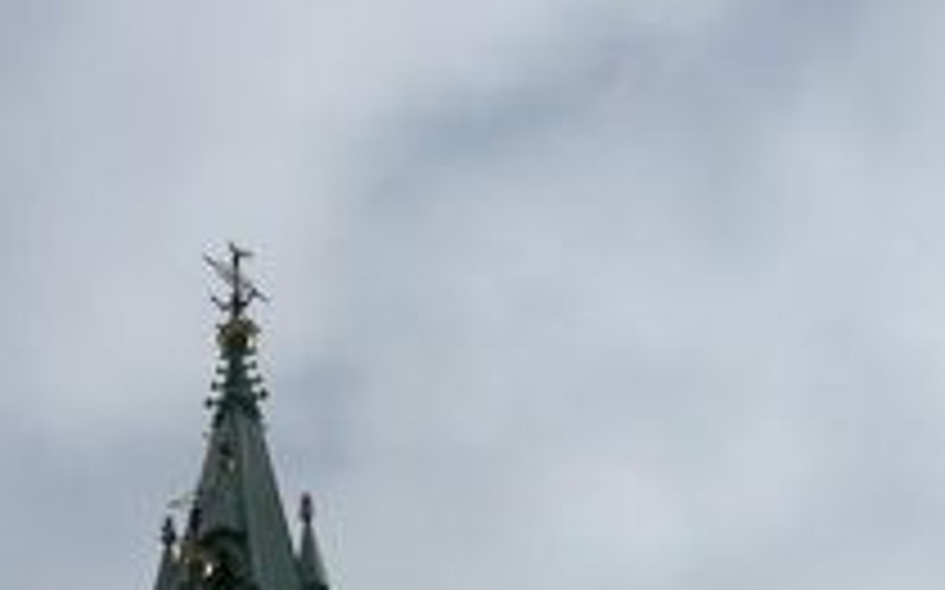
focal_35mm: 92
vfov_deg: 12.8
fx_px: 2368
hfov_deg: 22.3
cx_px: 225
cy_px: 1083
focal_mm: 4.6
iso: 100
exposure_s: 1/640
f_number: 8
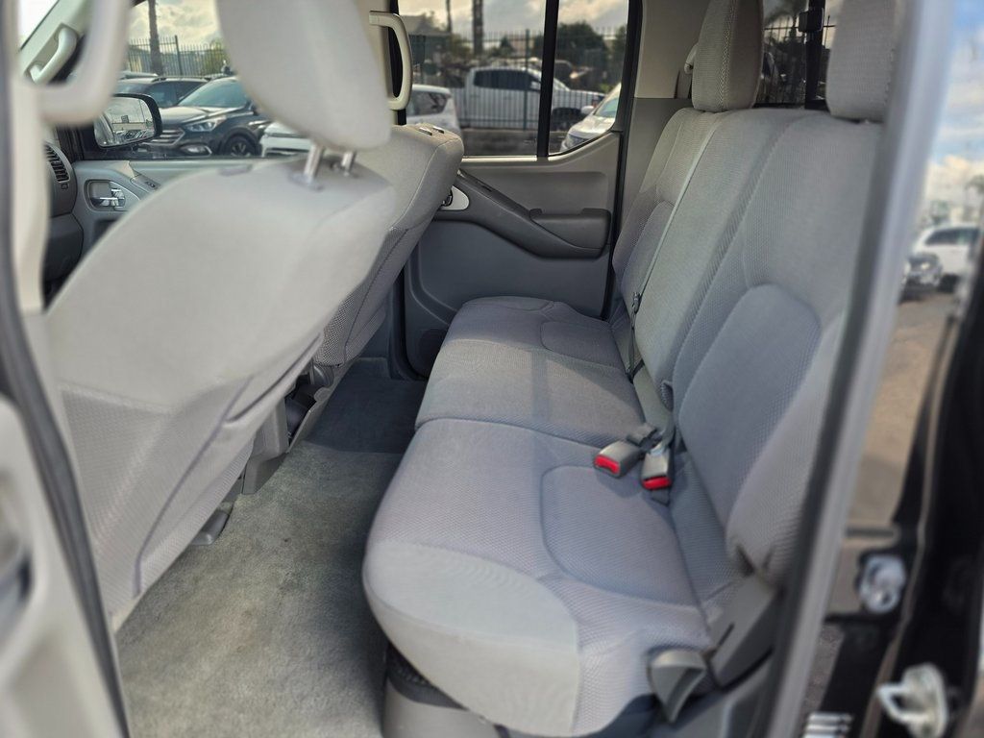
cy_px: 369
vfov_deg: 58.9
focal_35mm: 23
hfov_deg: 73.9
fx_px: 654
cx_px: 492
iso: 160
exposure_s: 1/180
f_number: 1.7
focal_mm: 6.3
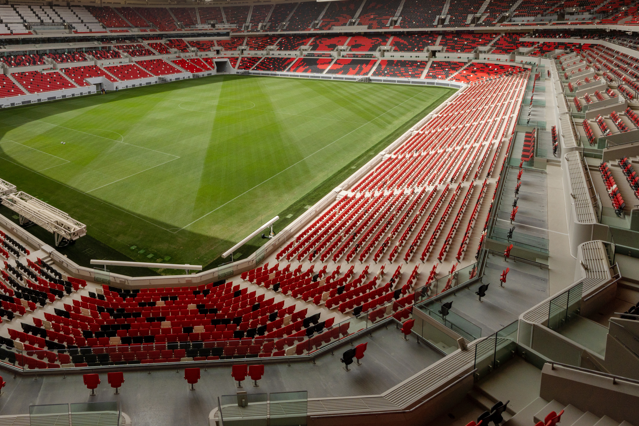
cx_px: 170
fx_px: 390
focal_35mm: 22
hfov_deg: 73.8
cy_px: 78
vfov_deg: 53.0
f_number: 8
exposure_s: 1/800
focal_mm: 12
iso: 100
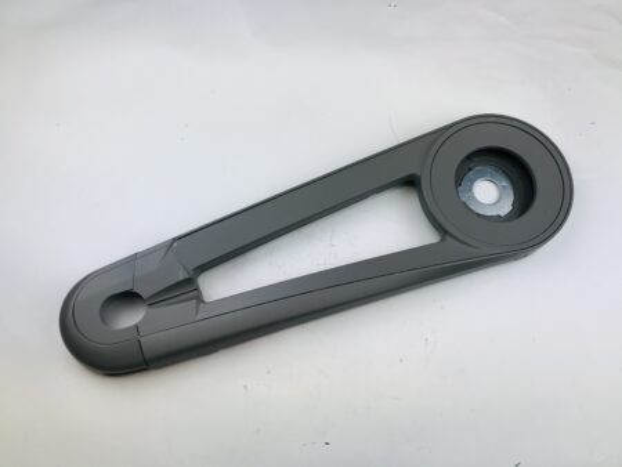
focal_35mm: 28
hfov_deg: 63.4
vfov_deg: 49.8
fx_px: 503
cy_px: 234
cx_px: 311
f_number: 1.8
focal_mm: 3.99
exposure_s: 1/184
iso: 20
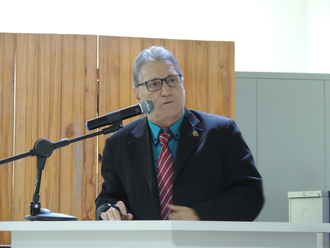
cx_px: 165
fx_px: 2622
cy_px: 124
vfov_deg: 5.4
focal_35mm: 275
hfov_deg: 7.2
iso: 800
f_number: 4.7
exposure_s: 1/6
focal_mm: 49
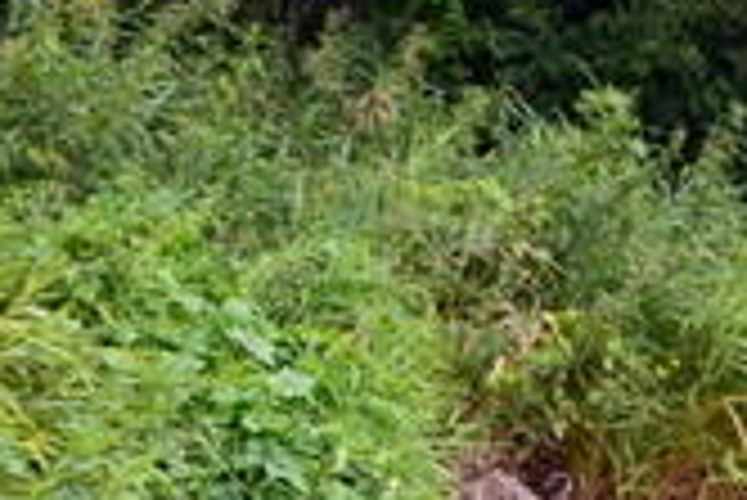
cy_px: 18
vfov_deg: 3.5
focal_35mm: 397
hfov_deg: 5.2
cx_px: -112
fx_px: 8253
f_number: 9
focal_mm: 55
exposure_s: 1/160
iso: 400
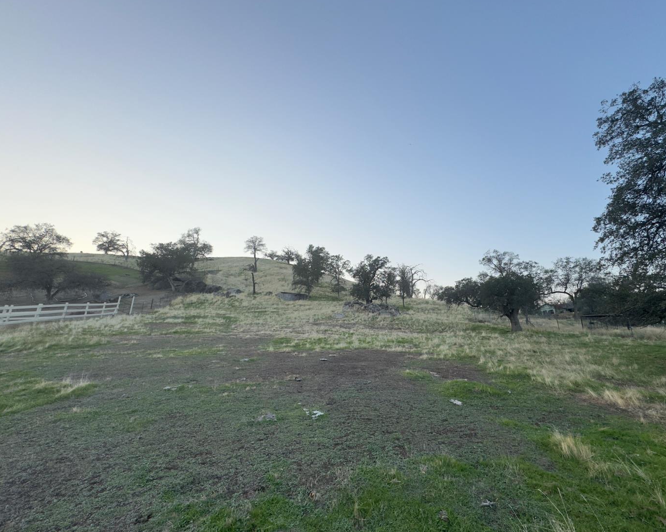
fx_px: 296
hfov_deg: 96.7
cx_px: 355
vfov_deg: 84.0
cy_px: 268
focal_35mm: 15
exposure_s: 1/307
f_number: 2.2
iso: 40
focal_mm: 2.22
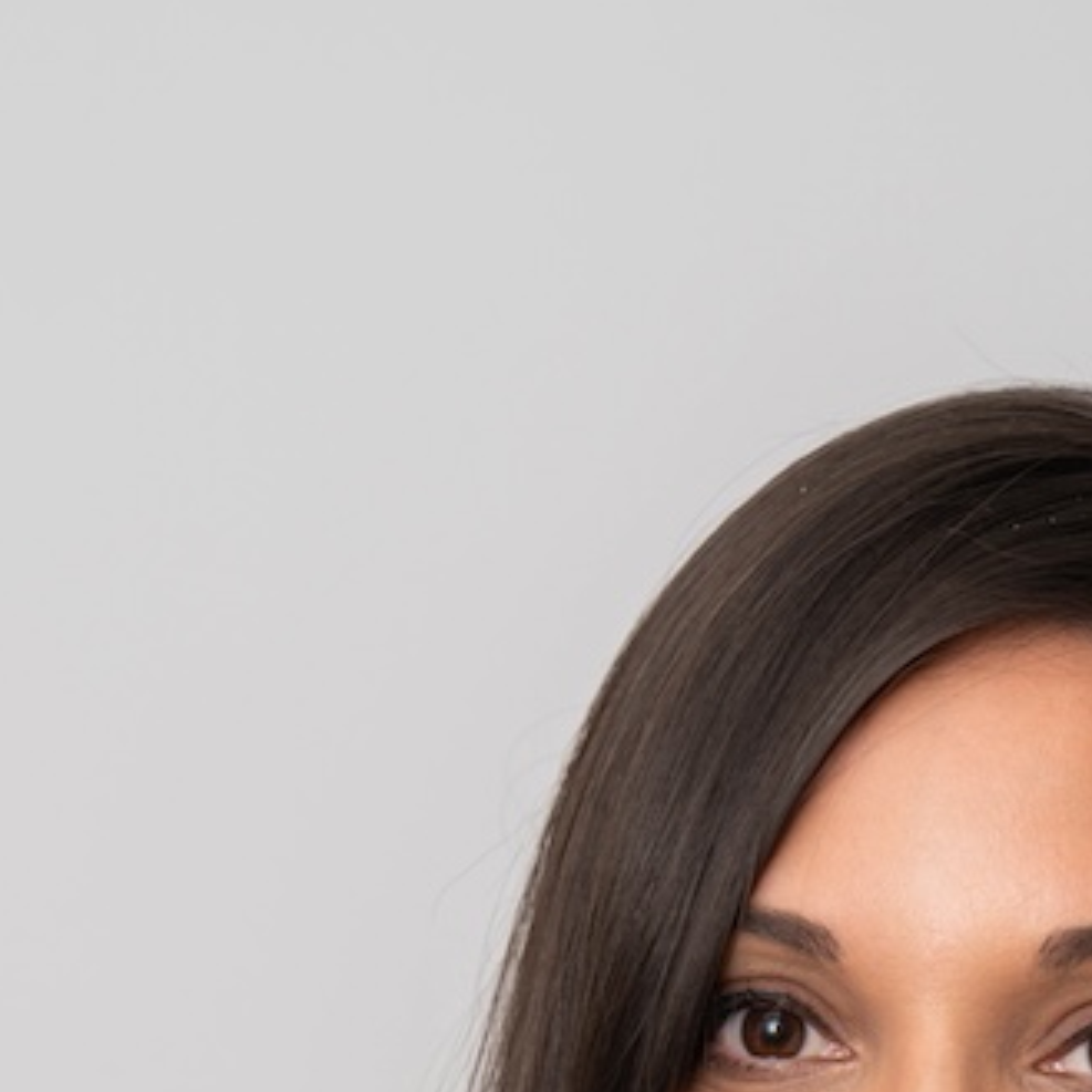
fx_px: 5389
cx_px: 845
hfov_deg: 11.5
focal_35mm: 151
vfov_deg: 11.2
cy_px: 1547
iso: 250
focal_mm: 57
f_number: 6.3
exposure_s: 1/125
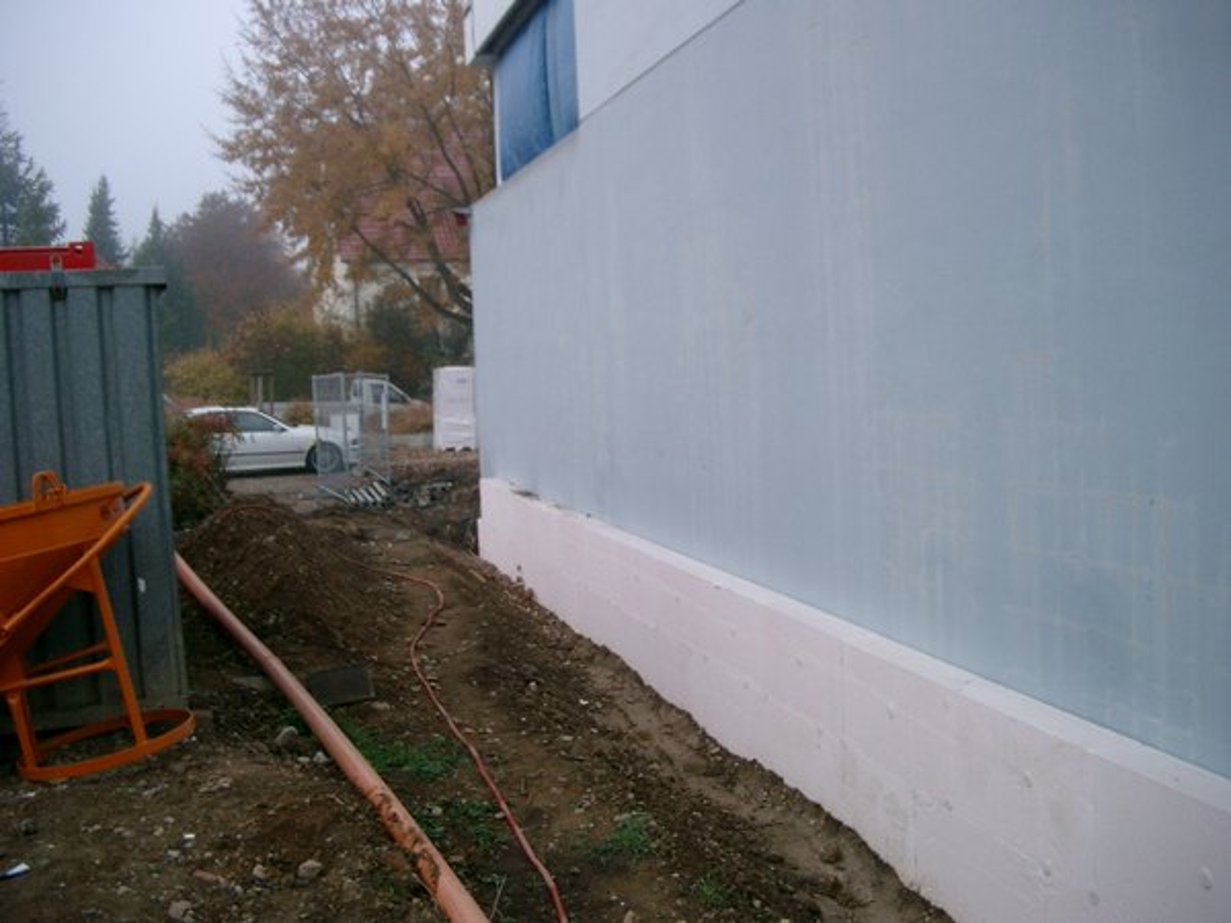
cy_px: 462
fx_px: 1316
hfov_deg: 50.1
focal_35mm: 37
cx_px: 616
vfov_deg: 38.7
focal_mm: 7.6
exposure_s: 1/640
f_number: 2.6
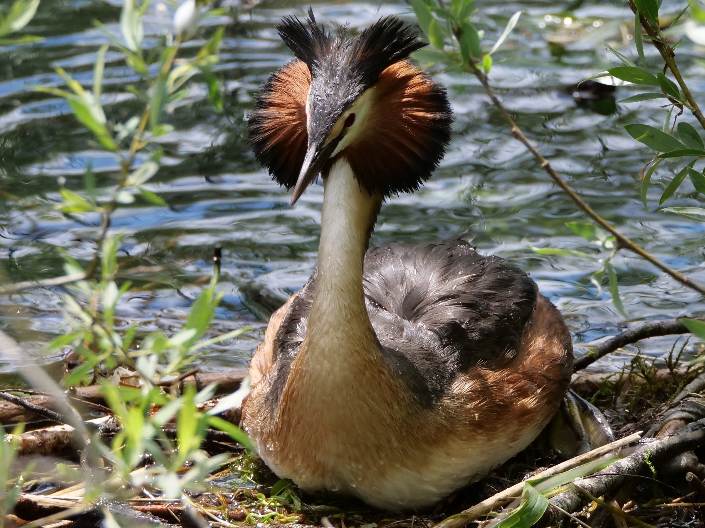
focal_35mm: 390
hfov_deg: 5.1
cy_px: 264
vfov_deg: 3.8
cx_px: 352
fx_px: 7943
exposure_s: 1/1600
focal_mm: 195
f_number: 5
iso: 640
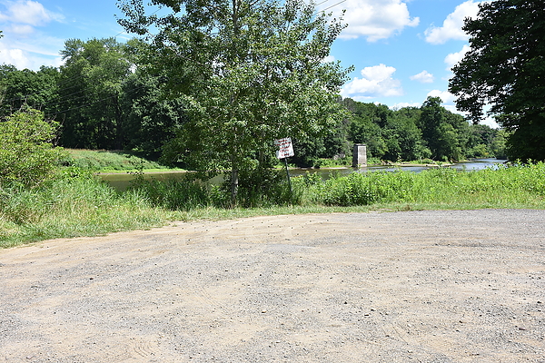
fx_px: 613
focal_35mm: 40
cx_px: 272
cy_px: 182
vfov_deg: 33.0
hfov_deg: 47.9
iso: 200
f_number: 8
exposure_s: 1/500
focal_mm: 27
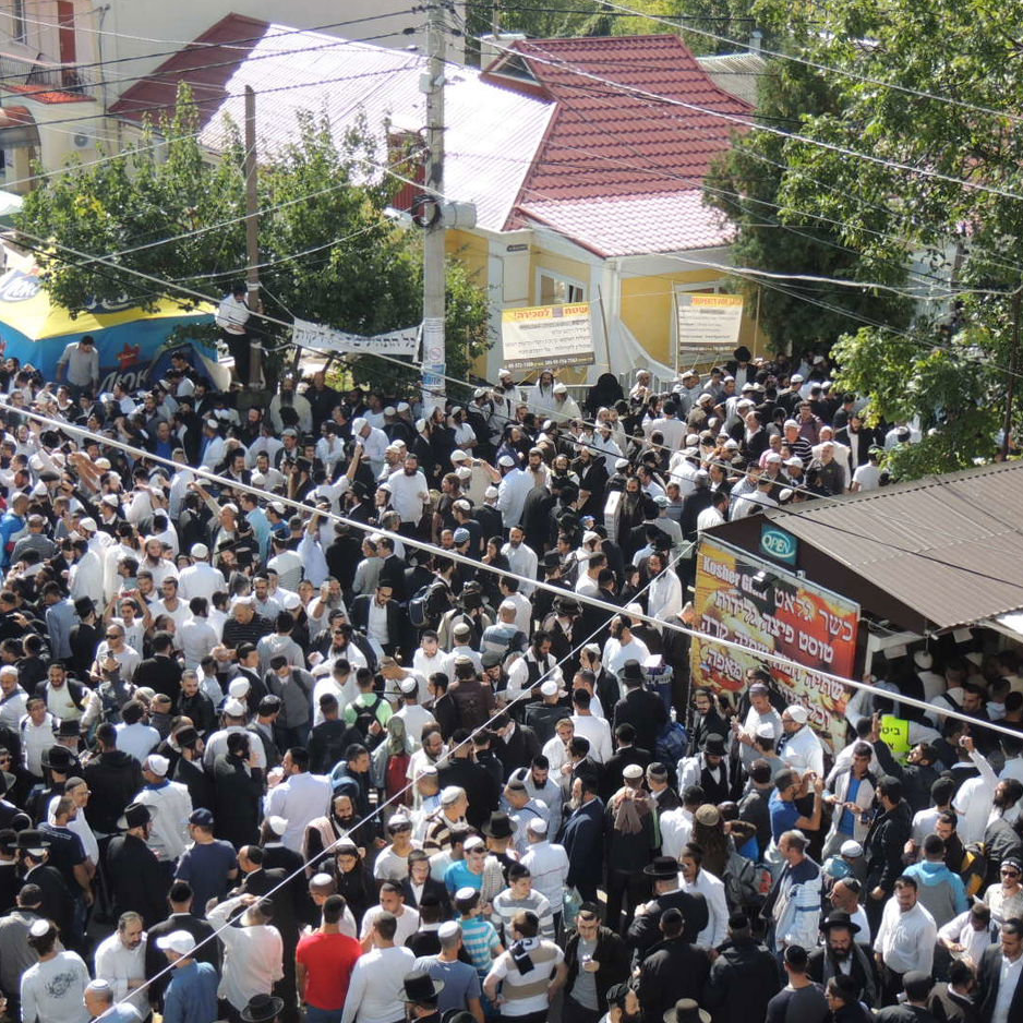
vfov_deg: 27.7
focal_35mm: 62
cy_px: 549
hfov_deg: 27.7
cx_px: 615
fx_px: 2073
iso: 100
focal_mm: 8.3
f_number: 3.5
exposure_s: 1/400
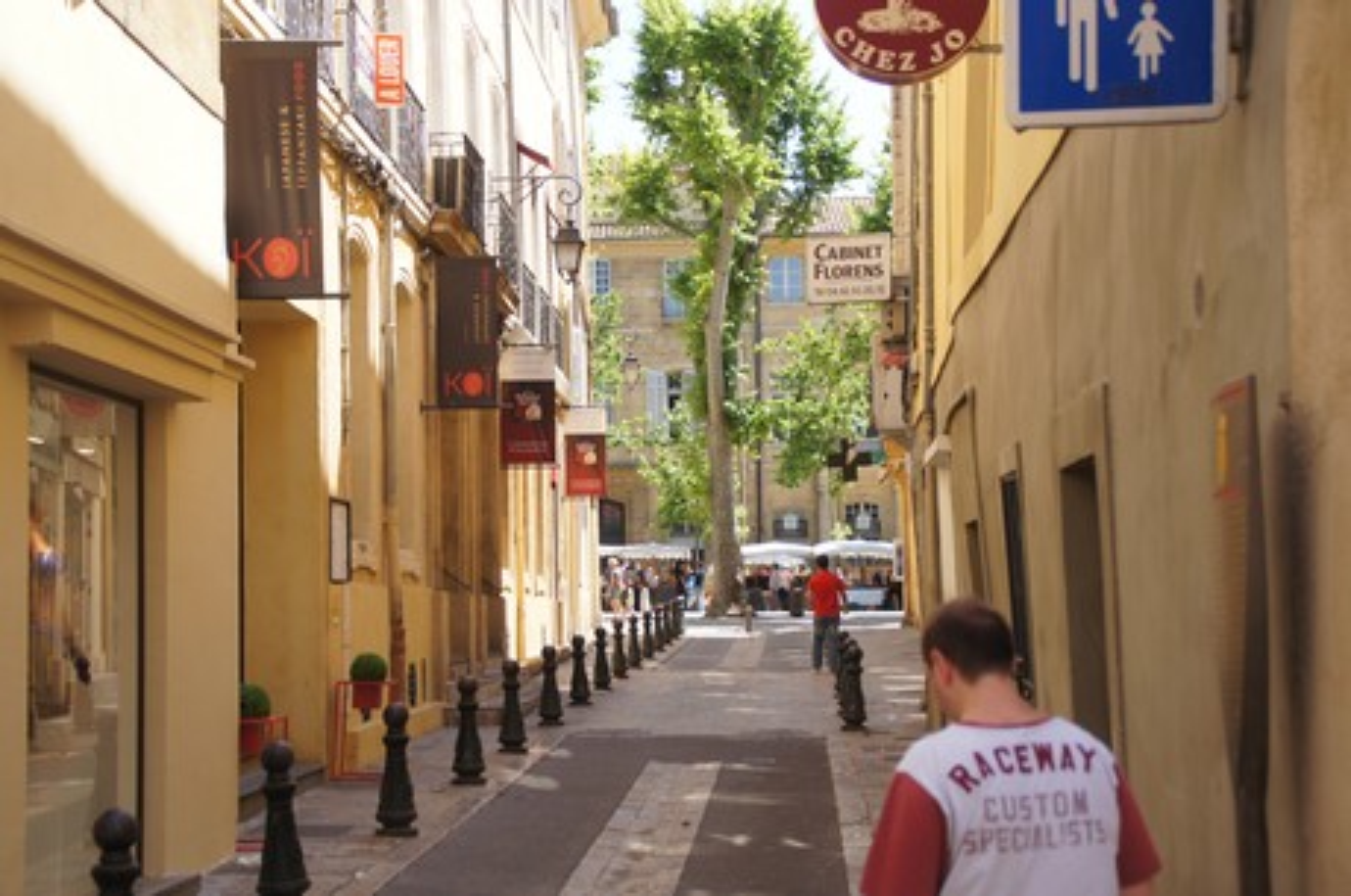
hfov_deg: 33.5
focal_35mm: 60
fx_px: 2248
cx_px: 676
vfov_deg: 22.5
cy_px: 448
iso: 100
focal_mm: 40
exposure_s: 1/160
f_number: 5.6
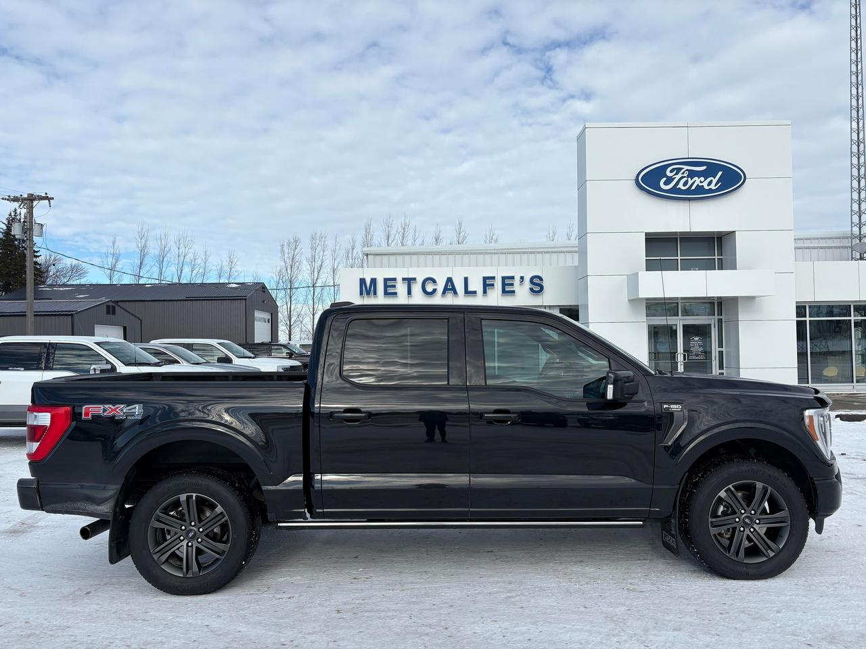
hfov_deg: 67.3
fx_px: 650
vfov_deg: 53.1
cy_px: 324
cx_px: 433
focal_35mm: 26
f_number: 1.6
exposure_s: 1/4608
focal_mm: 5.96
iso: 50
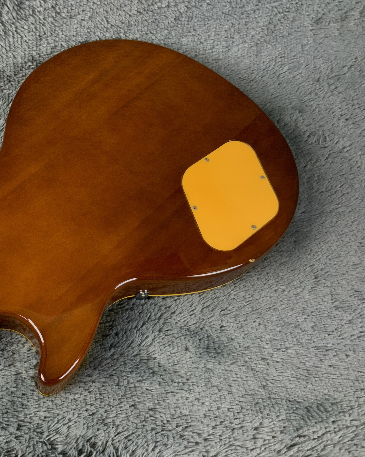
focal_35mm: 38
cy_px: 228
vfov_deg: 47.9
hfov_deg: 37.7
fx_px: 513
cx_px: 71
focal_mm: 3
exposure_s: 1/60
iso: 125
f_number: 1.8
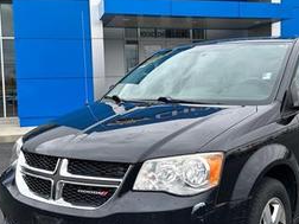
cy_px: 102
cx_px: 186
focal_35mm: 48
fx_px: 415
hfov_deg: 39.4
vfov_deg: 30.2
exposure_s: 1/1083
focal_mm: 6.86
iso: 80
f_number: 1.78
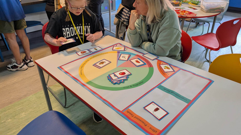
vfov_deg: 42.8
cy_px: 60
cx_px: 122
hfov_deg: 69.9
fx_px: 173
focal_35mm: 27
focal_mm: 6.9
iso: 324
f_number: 1.68
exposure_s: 1/100
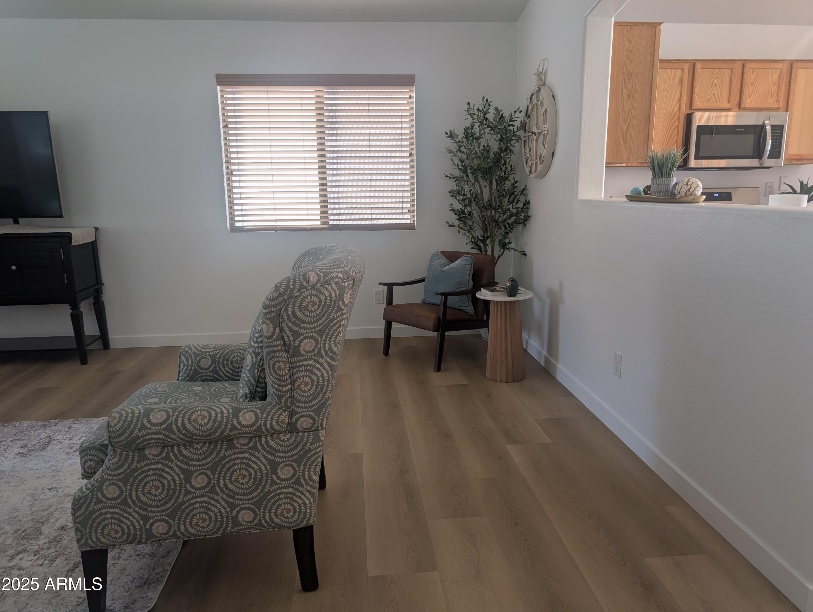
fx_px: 564
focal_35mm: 24
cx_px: 406
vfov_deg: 56.9
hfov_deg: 71.5
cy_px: 306
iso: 33
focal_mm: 6.9
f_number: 1.68
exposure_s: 1/20
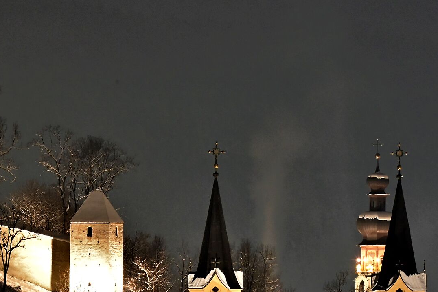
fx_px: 5423
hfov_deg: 4.6
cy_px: 267
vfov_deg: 3.1
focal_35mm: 446
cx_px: 68
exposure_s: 13
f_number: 16
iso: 1600
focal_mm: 200
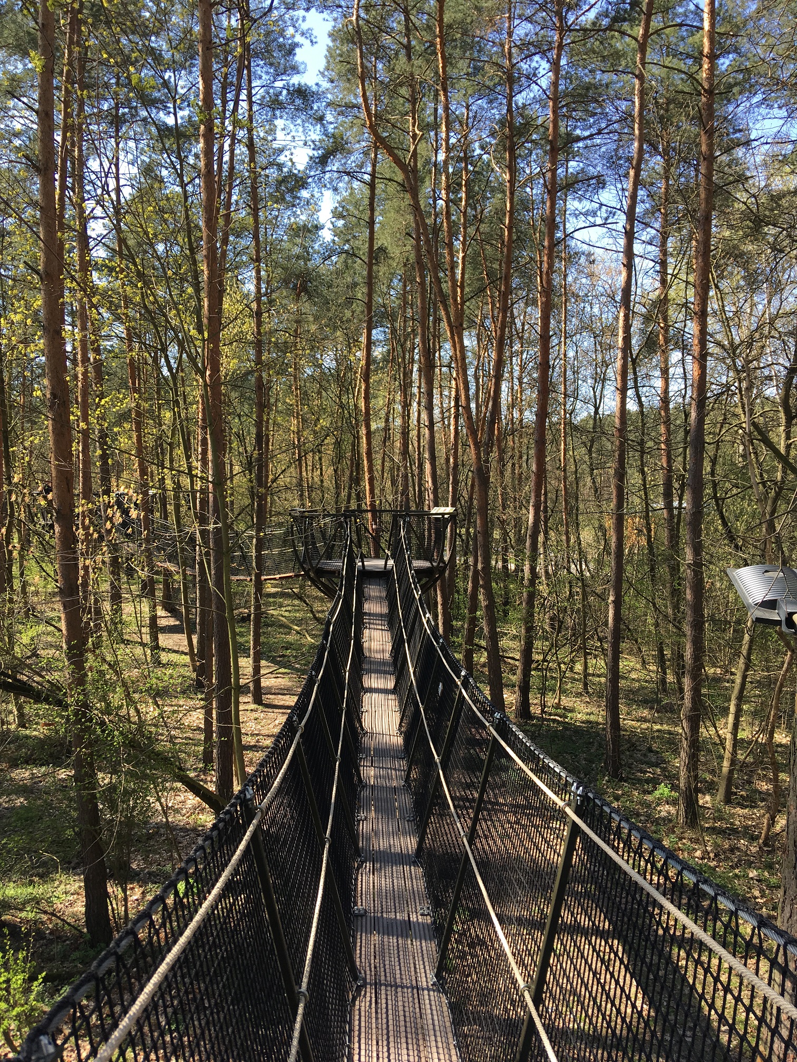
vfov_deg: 61.7
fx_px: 890
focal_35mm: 29
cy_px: 531
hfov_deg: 48.2
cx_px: 398
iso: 25
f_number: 2.2
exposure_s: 1/314
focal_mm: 4.15
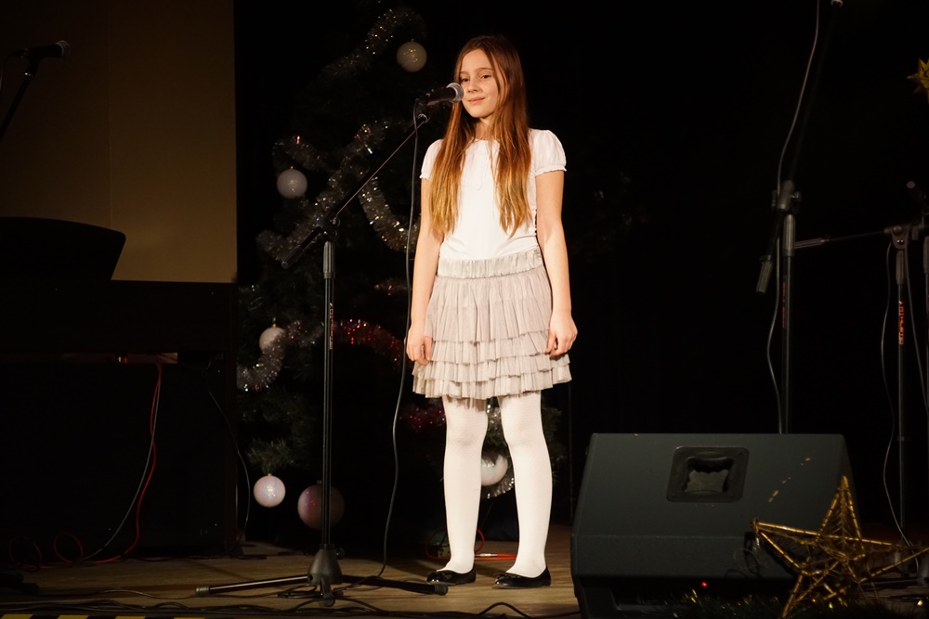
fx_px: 3871
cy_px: 310
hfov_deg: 13.7
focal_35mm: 150
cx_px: 464
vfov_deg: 9.2
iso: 2000
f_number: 5.6
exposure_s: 1/160
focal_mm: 100
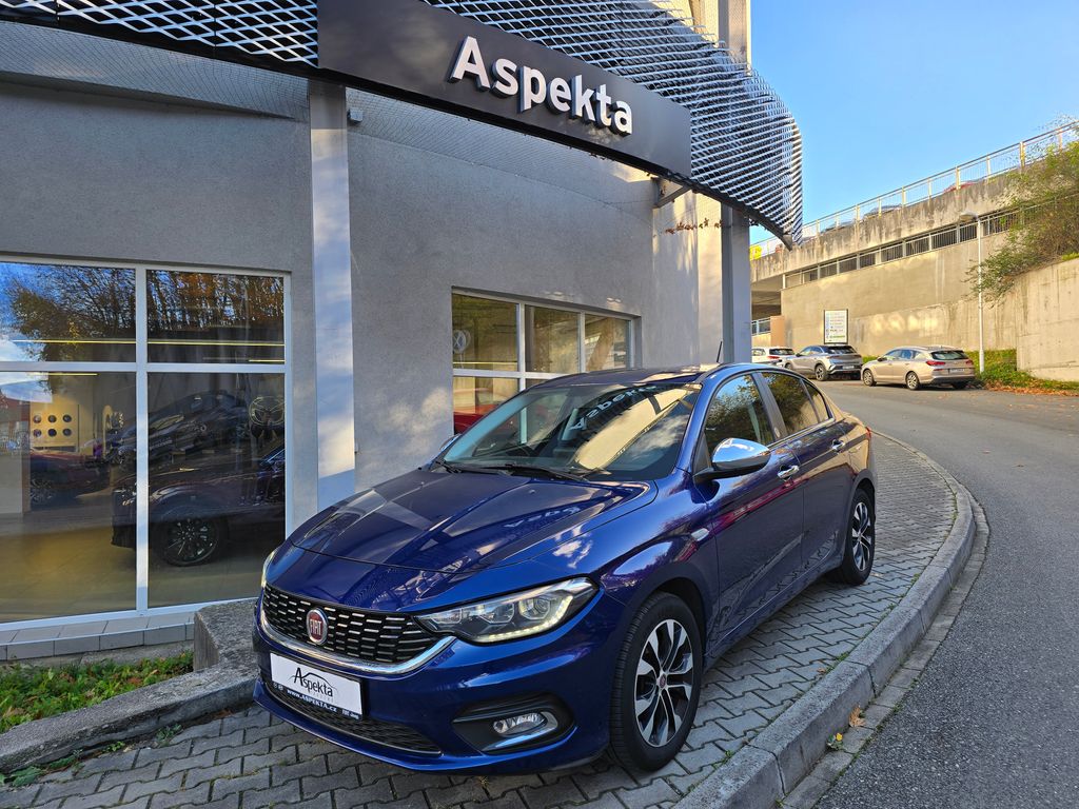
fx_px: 717
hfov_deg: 73.9
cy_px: 404
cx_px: 540
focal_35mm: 23
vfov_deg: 58.9
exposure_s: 1/180
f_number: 1.7
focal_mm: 6.3
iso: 16
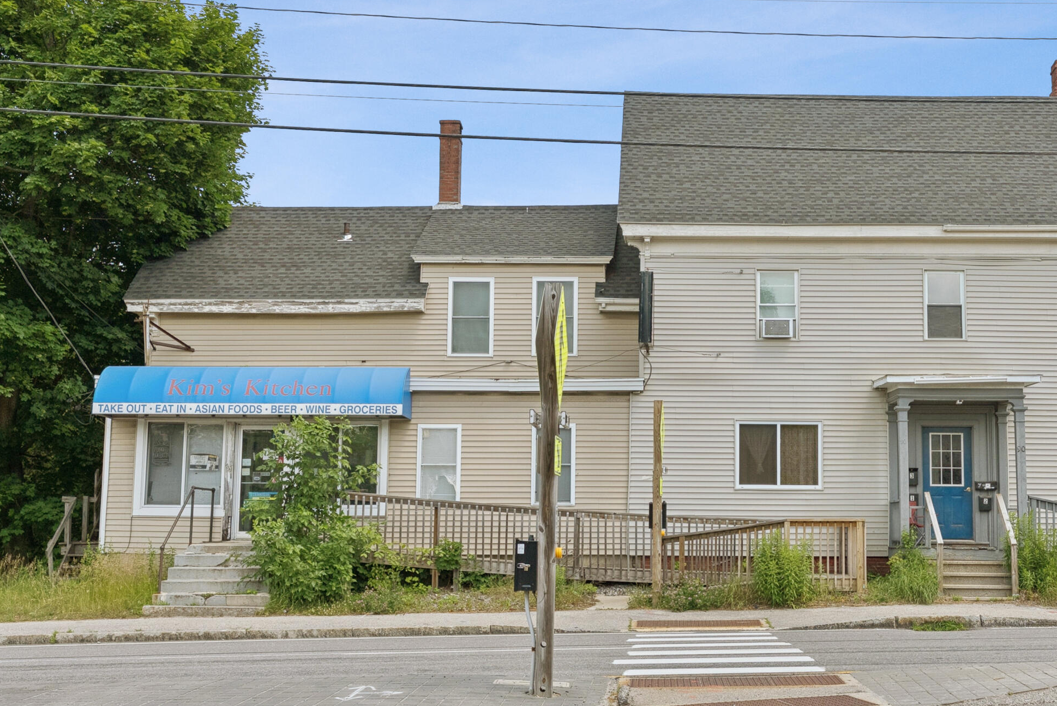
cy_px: 346
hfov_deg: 40.7
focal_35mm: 48
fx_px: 1410
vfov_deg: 28.1
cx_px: 685
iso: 320
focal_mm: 31
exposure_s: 1/640
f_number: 7.1
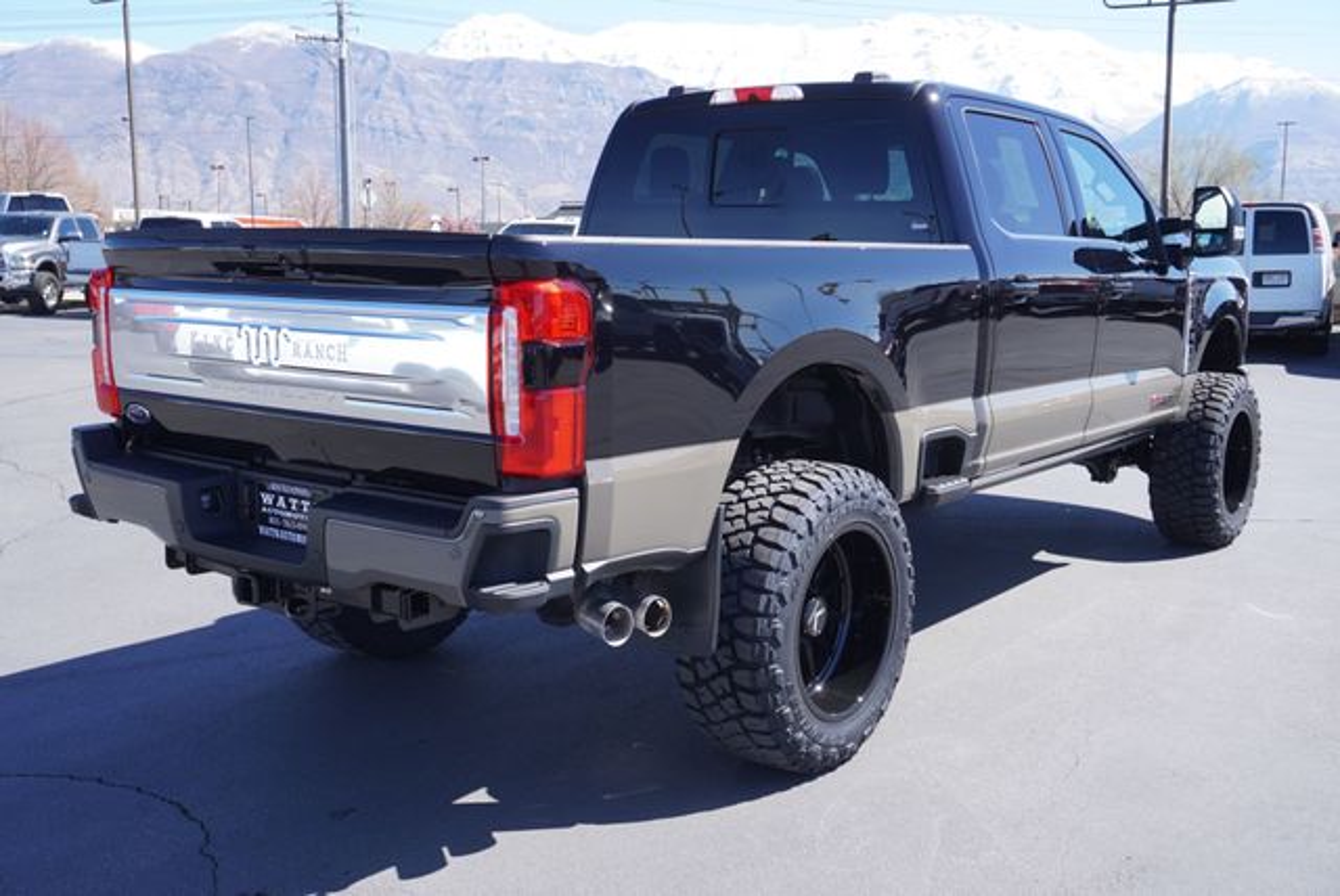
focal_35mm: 36
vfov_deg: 36.9
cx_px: 670
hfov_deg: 53.1
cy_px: 448
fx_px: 1341
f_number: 6.3
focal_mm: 24
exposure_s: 1/125
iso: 100
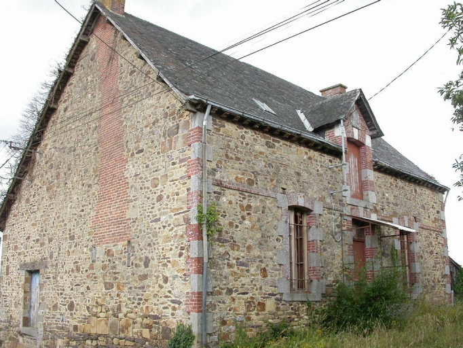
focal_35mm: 38
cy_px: 174
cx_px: 232
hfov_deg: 49.0
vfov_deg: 37.7
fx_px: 508
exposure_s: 1/151
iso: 100
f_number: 4.7
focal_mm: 7.85
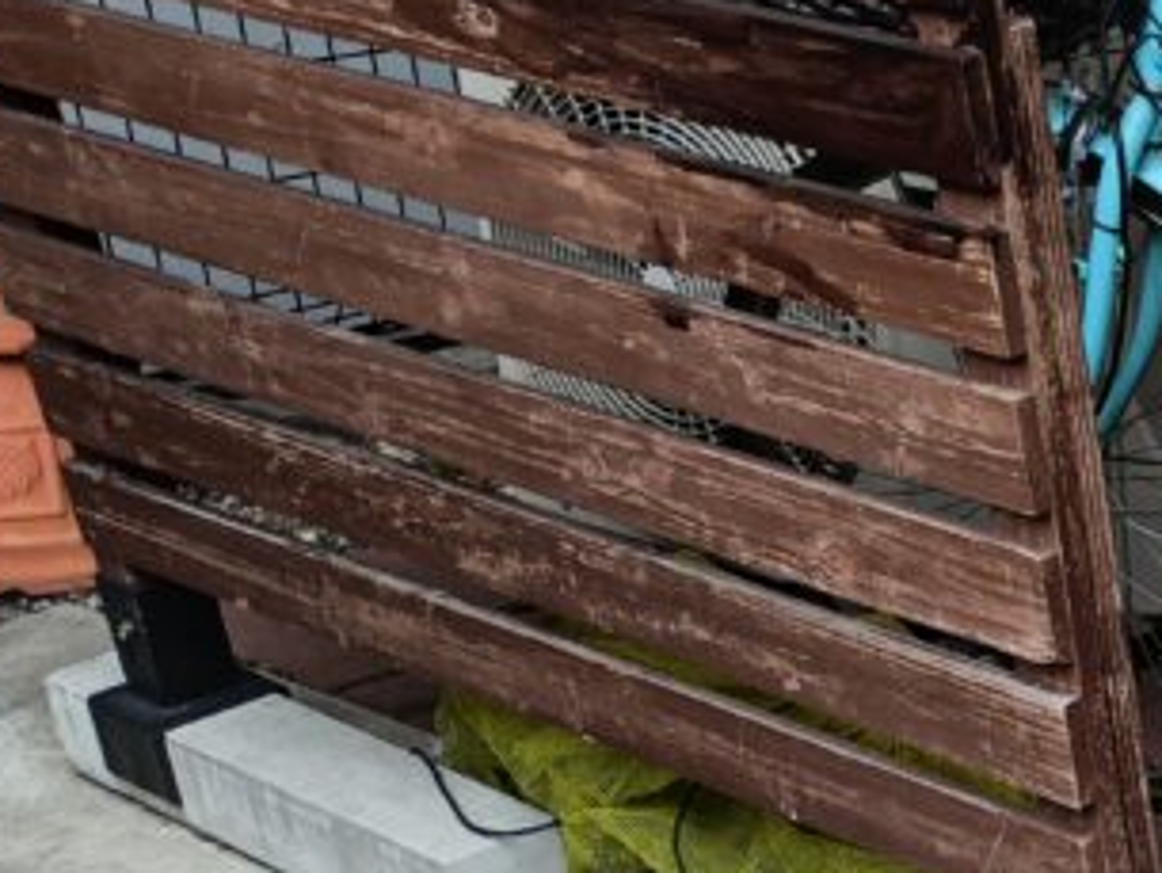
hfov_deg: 19.9
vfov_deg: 17.2
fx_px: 2821
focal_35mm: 84
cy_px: 843
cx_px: 1772
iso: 64
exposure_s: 1/101
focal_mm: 4.7
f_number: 1.7
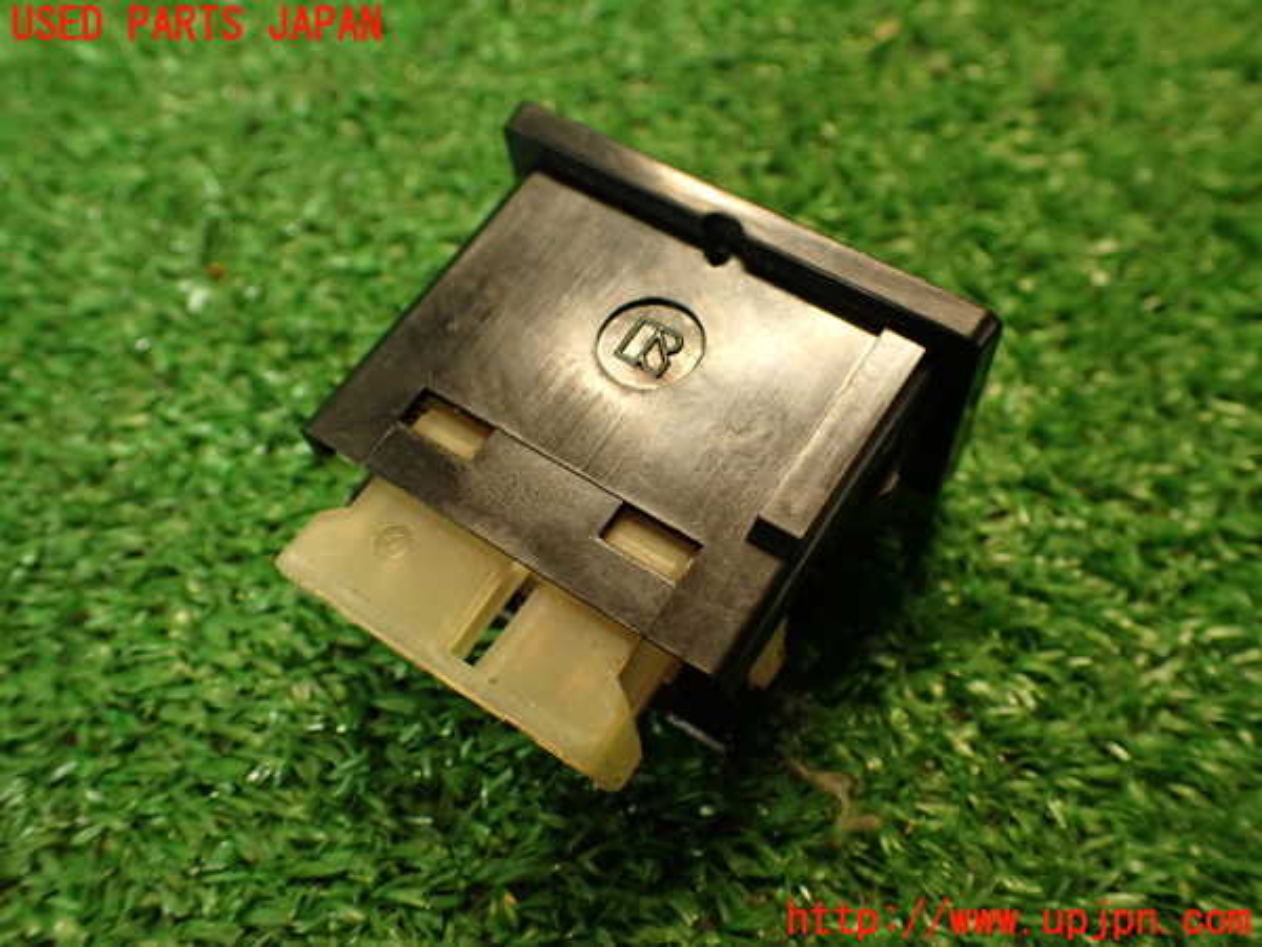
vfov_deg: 44.2
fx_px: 1167
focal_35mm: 32
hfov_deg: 56.8
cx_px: 631
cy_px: 474
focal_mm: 5.79
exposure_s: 1/30
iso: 250
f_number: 2.4
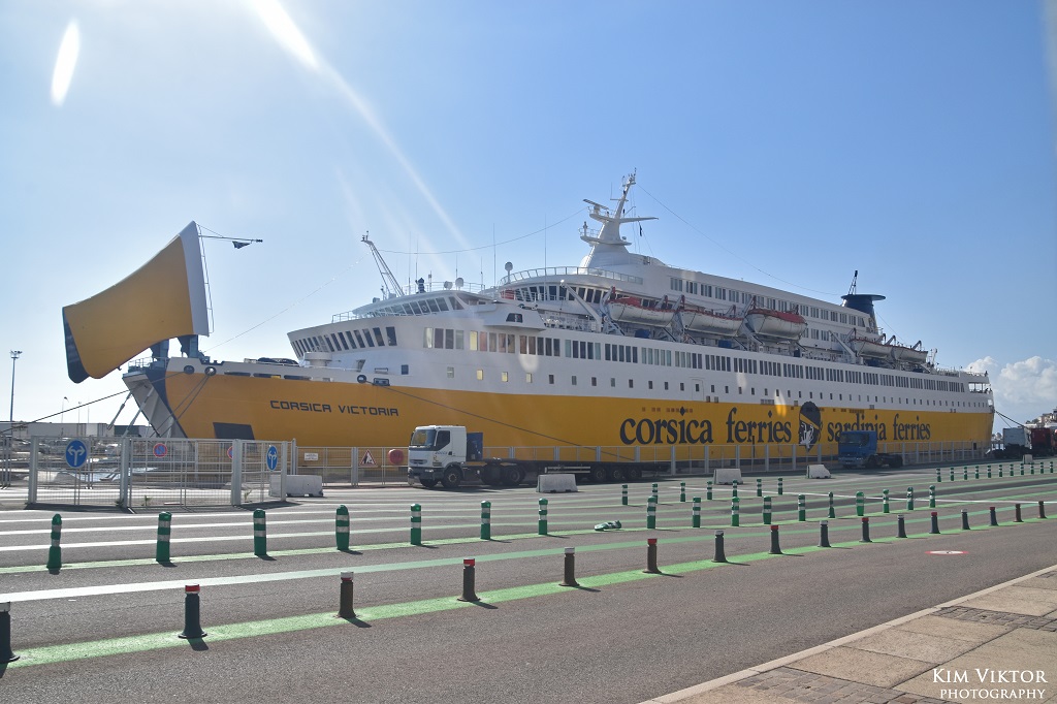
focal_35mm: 27
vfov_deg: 47.9
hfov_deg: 67.4
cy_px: 352
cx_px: 528
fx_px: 792
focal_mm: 18
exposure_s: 1/500
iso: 200
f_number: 11
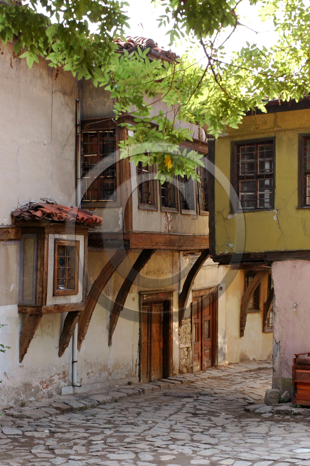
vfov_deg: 31.9
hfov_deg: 21.5
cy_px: 233
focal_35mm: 63
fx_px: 815
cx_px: 155
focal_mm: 42
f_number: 5.6
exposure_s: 1/80
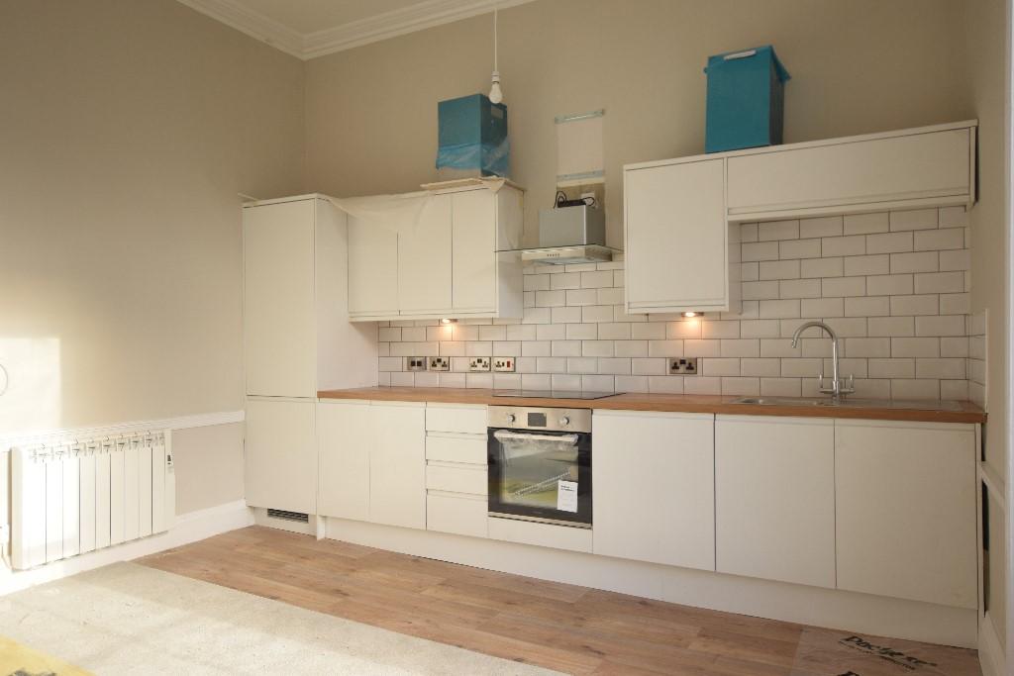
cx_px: 507
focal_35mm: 26
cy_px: 338
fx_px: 718
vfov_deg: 50.4
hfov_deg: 70.4
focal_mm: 17
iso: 450
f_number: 3.5
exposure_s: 1/200
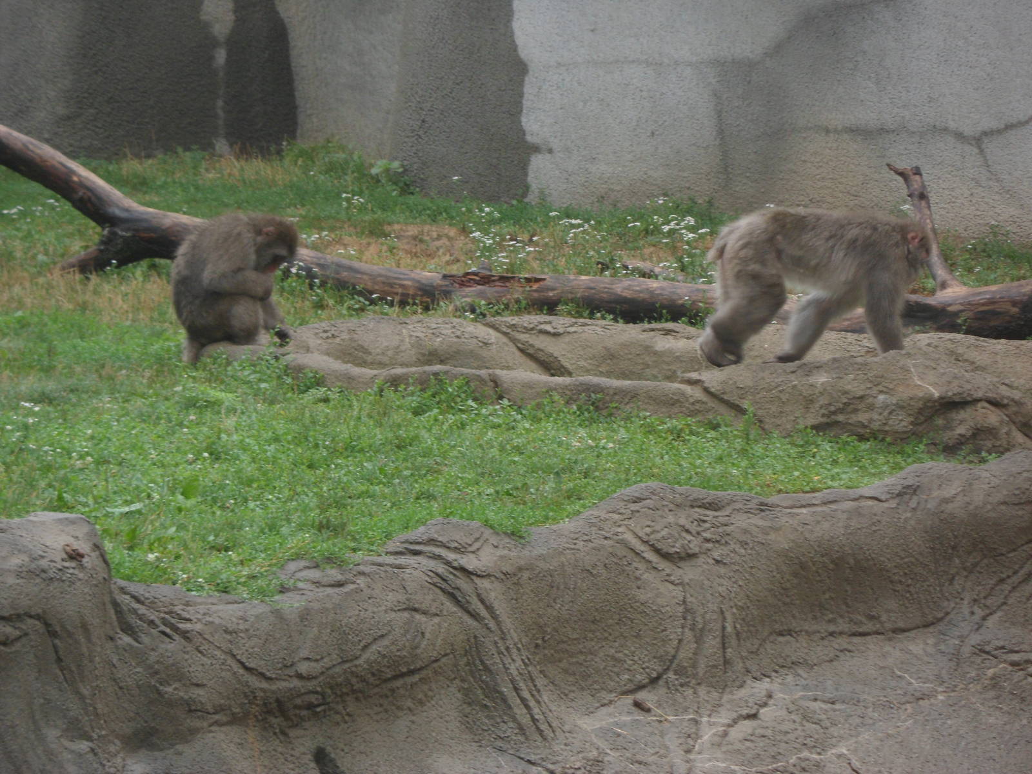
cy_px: 387
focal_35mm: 270
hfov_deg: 7.3
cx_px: 516
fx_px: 8049
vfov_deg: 5.5
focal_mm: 46.8
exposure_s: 1/60
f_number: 5.9
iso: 100
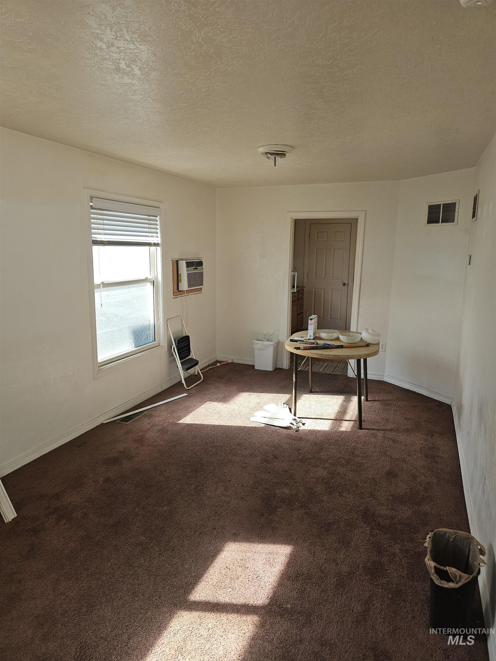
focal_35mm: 23
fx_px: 439
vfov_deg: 73.9
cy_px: 330
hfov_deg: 58.9
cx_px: 248
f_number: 1.7
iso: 40
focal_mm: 6.3
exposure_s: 1/120
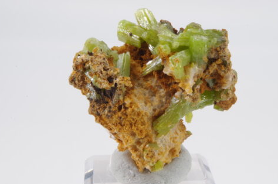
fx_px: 624
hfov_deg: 25.1
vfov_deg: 16.8
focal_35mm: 81
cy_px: 93
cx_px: 158
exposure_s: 1/2.5
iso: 100
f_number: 4.5
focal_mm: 42.5
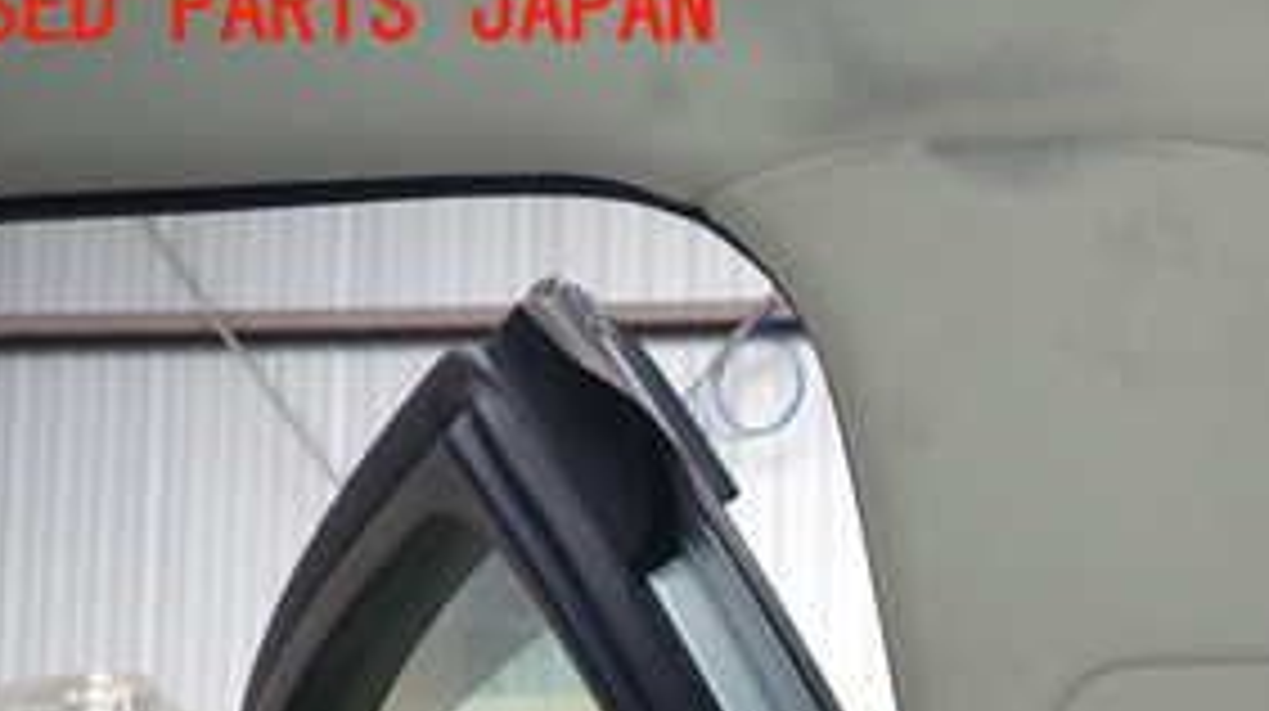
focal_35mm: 58
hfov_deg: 33.3
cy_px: 968
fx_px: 1950
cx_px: 1246
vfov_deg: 18.9
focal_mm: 4.5
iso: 200
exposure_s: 1/30
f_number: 2
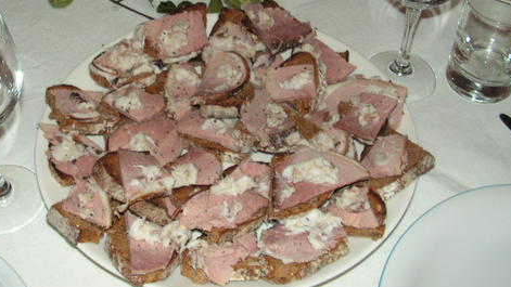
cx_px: 193
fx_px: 678
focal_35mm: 50
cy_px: 79
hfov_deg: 41.0
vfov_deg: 23.8
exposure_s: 1/40
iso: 160
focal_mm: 6
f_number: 3.2
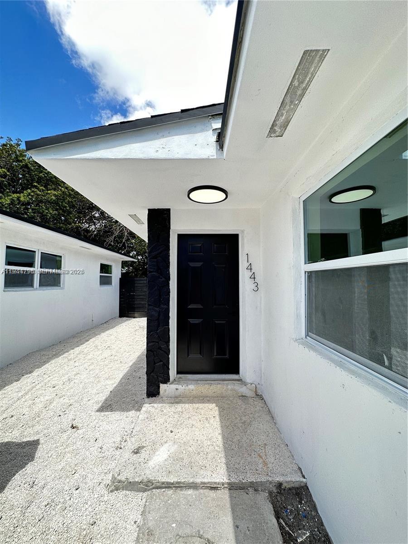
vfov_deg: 102.1
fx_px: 220
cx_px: 204
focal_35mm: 14
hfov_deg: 85.7
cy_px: 272
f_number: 2.2
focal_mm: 2.22
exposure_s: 1/416
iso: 40
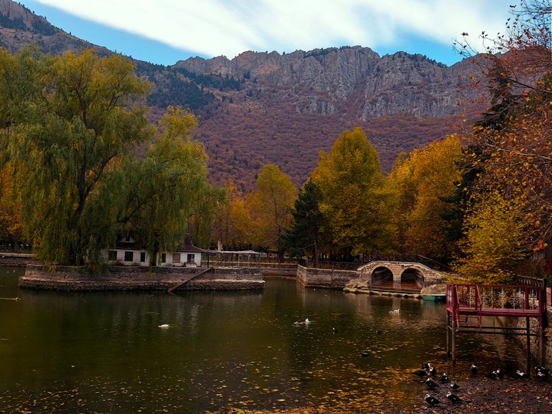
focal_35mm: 35
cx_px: 276
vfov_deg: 40.7
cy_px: 207
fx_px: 558
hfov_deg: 52.6
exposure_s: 1/350
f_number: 1.6
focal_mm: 6.57
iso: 50
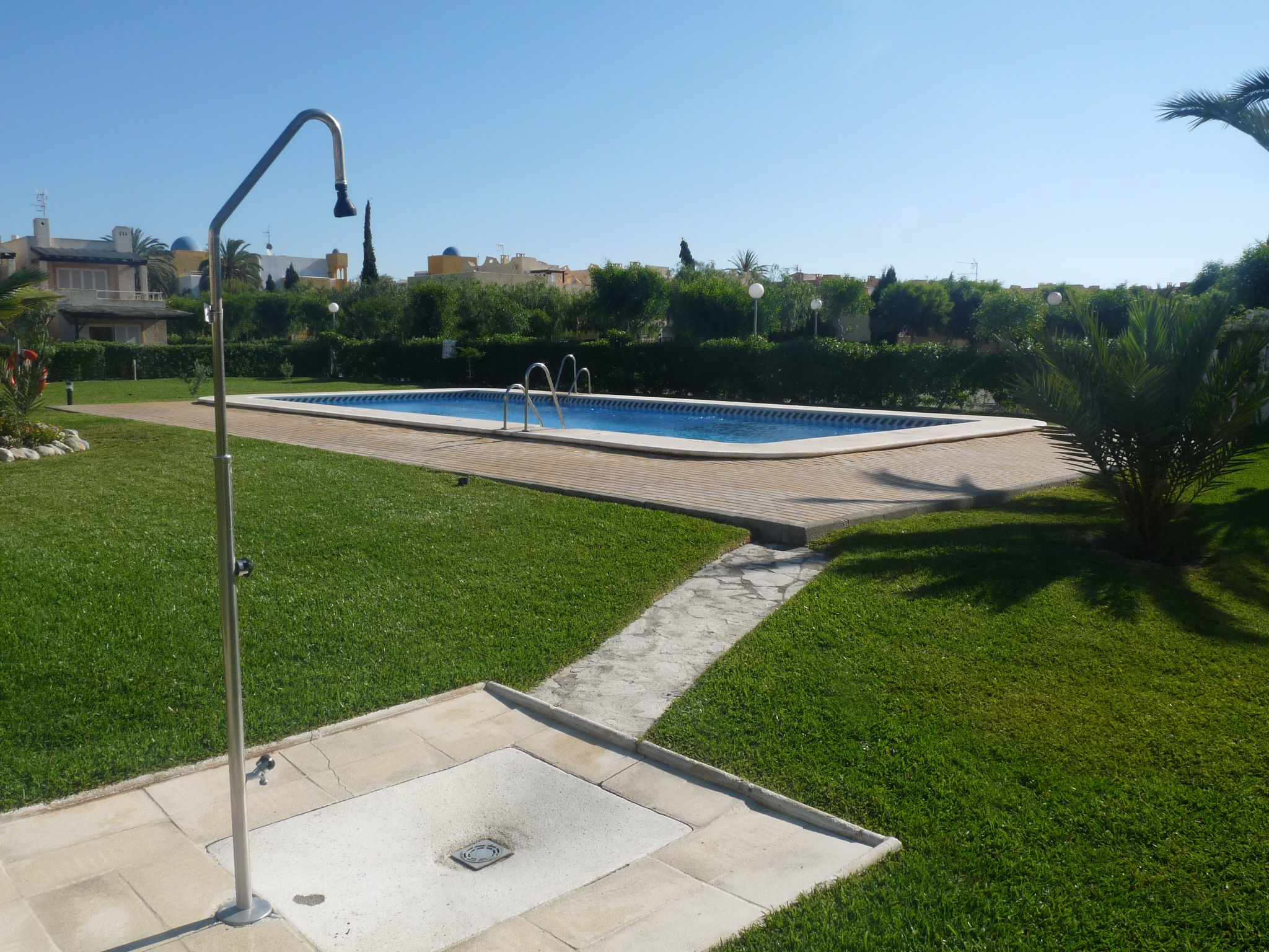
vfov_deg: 51.4
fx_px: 990
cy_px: 476
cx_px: 634
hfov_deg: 65.3
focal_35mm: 27
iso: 100
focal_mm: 4.8
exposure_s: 1/400
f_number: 6.3
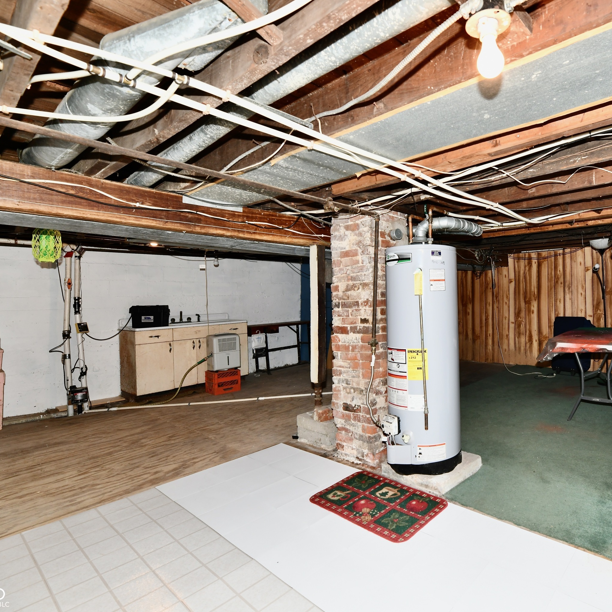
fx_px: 360
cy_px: 306
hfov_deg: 77.0
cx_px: 428
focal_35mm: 18
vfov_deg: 80.7
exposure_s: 1/60
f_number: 6.3
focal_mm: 14
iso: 640
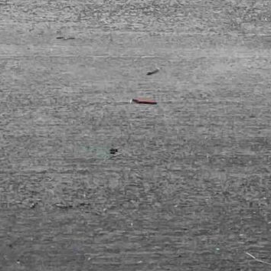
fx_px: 1470
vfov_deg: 8.8
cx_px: -258
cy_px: -524
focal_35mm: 166
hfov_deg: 9.8
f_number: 1.6
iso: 32
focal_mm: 4.2
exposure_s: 1/3509
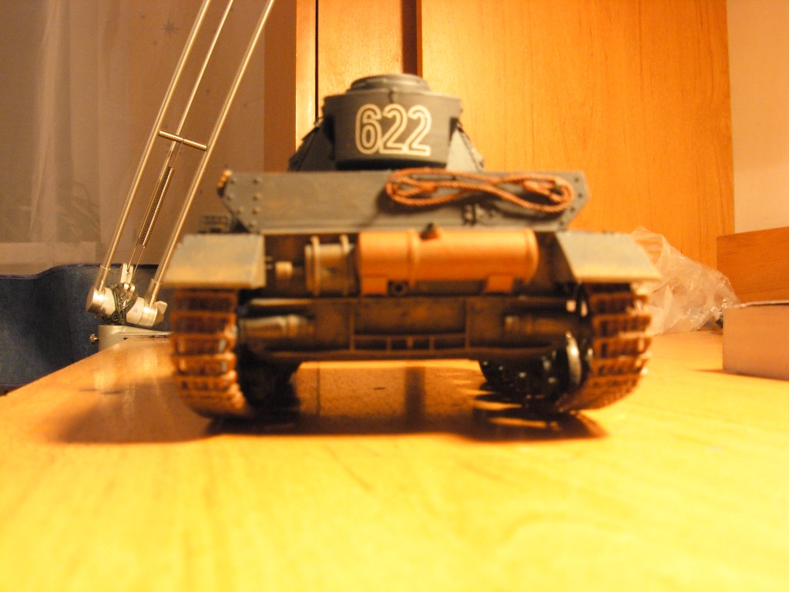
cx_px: 394
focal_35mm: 38
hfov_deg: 49.0
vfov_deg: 37.7
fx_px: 866
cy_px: 296
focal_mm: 6.3
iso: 400
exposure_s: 1/9.7
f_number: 4.9
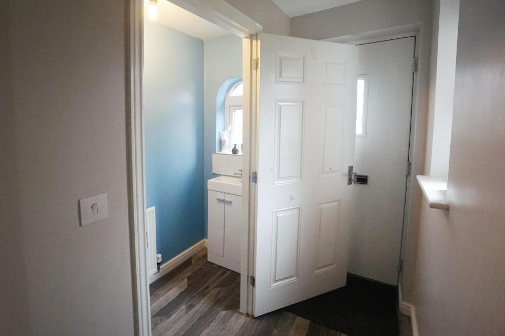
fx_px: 224
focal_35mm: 16
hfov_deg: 96.6
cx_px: 238
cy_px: 159
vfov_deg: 73.7
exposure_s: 1/160
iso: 2000
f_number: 4
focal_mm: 10
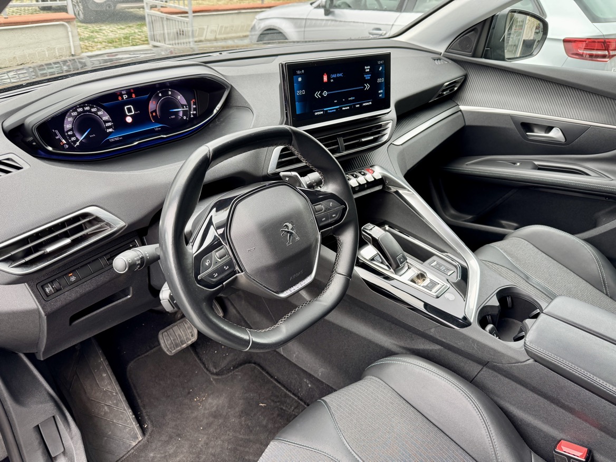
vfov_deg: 56.8
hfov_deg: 71.6
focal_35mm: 24
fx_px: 427
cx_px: 308
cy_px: 231
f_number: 1.78
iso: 125
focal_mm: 6.76
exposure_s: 1/121
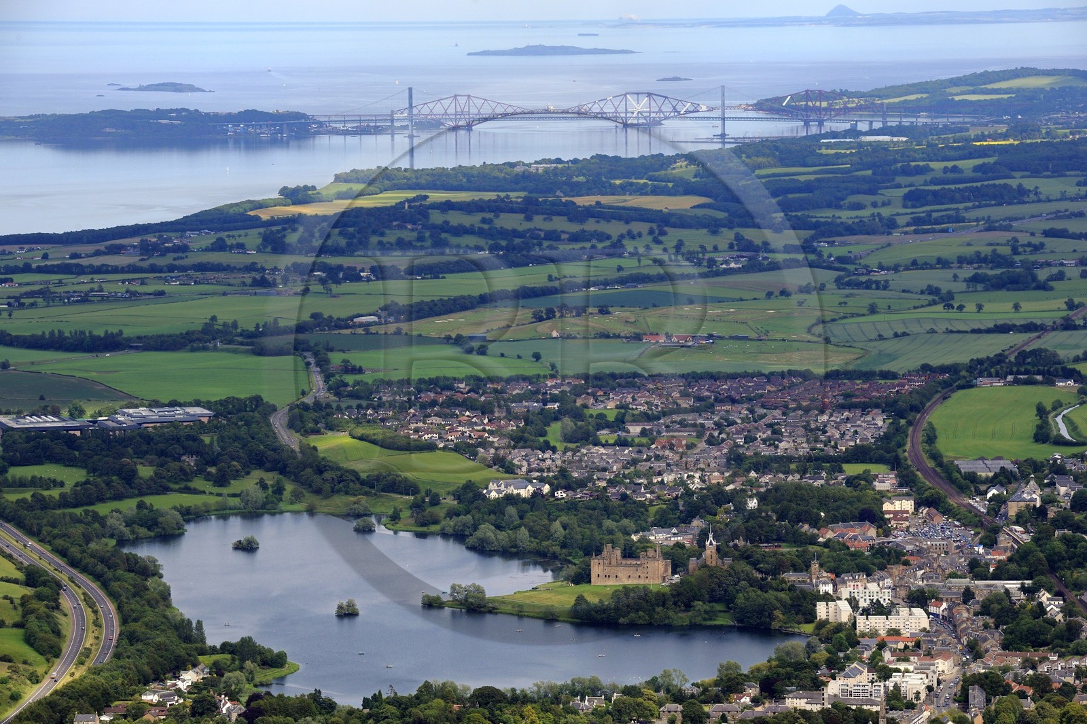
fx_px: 5132
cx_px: 544
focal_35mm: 170
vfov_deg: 8.1
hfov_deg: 12.1
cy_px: 362
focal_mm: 170
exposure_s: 1/800
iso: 400
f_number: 10
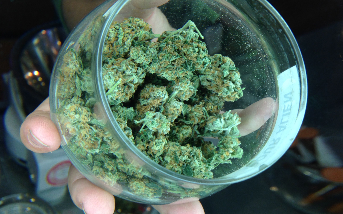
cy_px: 94
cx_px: 173
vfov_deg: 35.3
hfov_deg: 54.0
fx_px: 336
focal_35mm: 36
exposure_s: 1/60
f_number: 2.4
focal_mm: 4.12
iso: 64
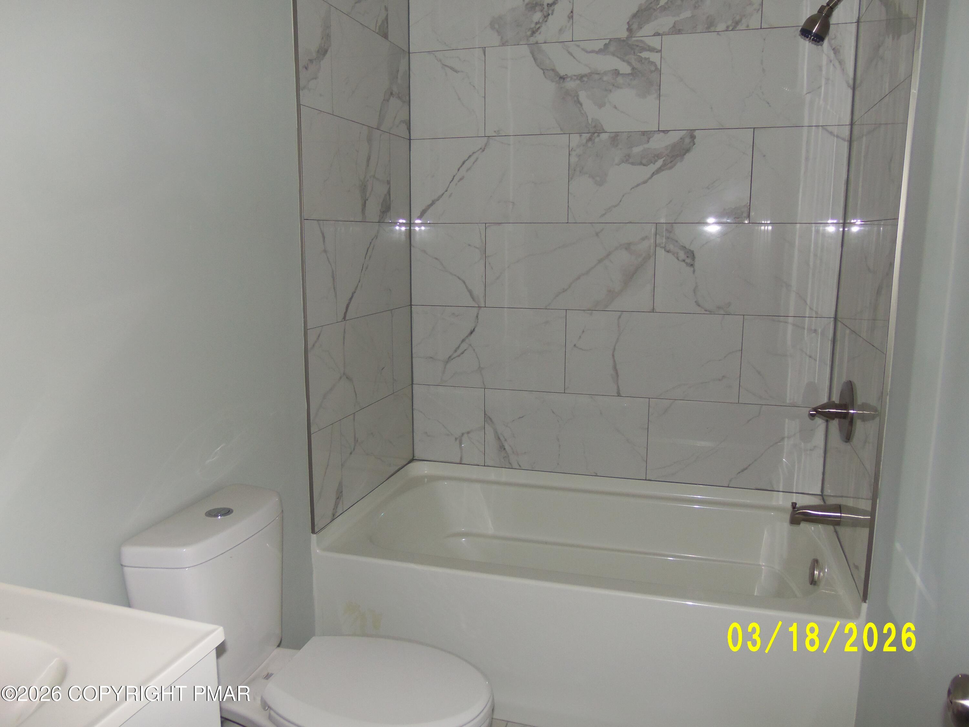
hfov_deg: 67.3
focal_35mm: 26
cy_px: 364
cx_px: 484
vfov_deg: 53.1
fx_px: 728
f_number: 3.2
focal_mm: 4.7
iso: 100
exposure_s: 1/40
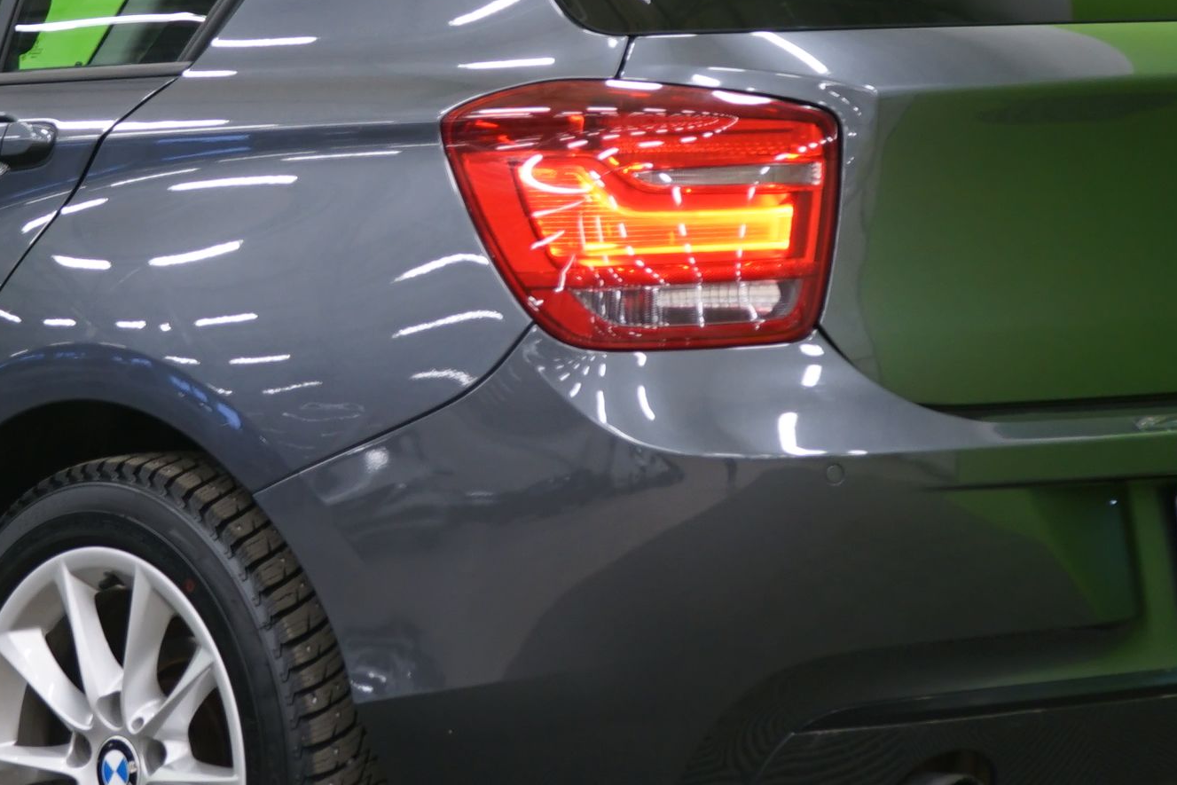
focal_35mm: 172
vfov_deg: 8.0
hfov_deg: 11.9
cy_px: 90
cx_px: 202
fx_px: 5624
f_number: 5
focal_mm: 58
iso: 400
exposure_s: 1/5
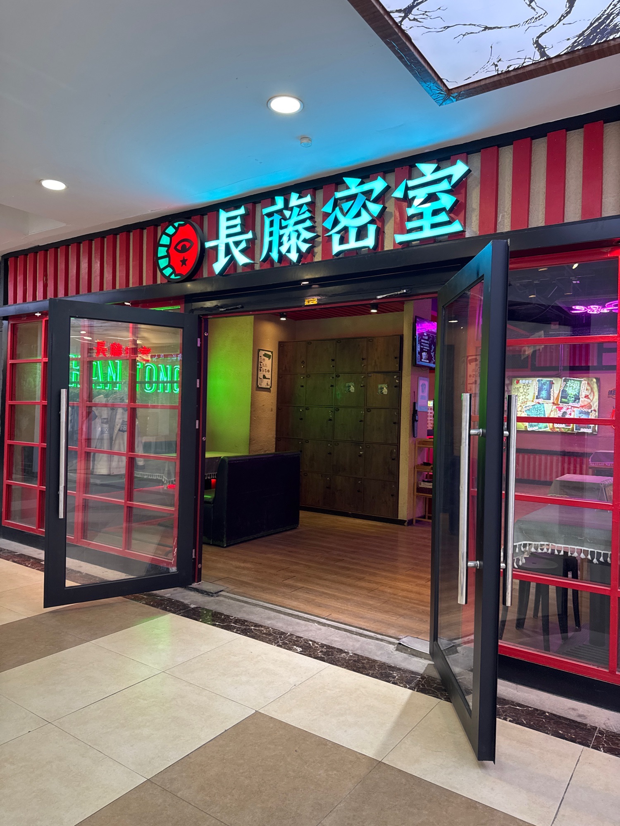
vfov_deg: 71.6
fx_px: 573
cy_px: 413
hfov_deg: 56.8
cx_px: 310
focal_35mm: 24
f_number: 1.78
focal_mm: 6.76
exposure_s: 1/50
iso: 100
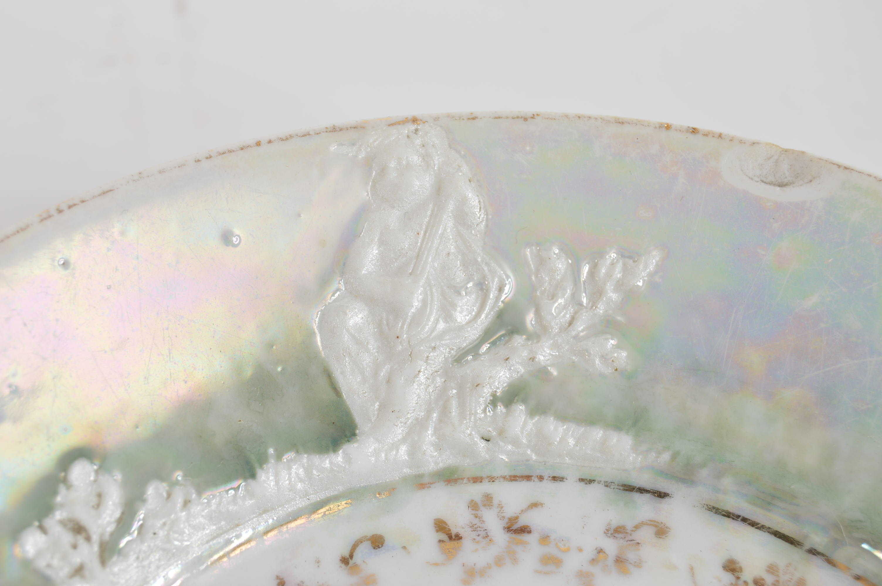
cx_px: 441
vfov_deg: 16.5
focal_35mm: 82
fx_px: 2019
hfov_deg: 24.6
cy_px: 293
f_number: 8
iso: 100
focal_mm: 55
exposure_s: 1/80
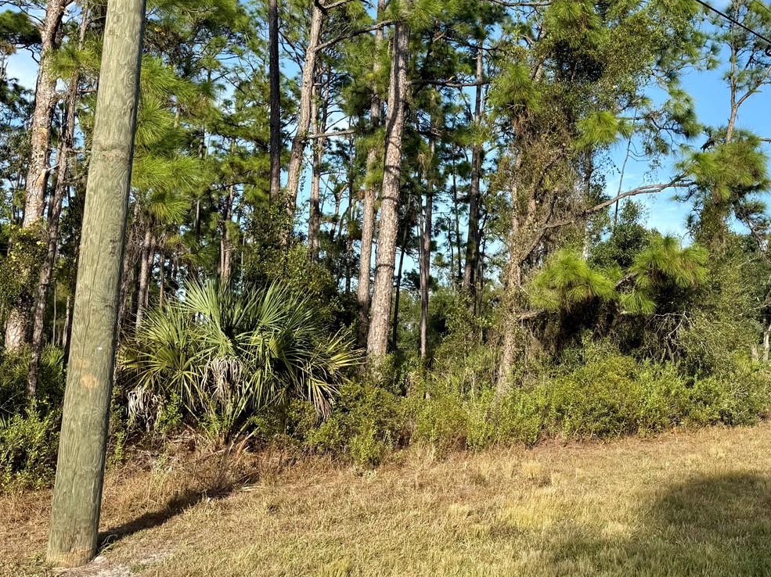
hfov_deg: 45.5
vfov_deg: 36.6
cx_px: 614
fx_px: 868
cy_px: 213
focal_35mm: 39
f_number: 1.78
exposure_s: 1/3021
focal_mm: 6.76
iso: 80
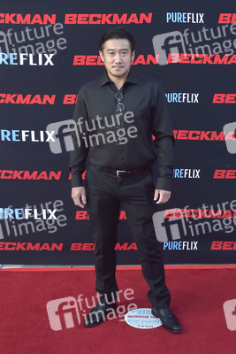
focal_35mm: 42
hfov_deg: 31.9
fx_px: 413
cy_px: 177
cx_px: 118
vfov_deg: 46.4
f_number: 7.1
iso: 640
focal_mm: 42
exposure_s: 1/250
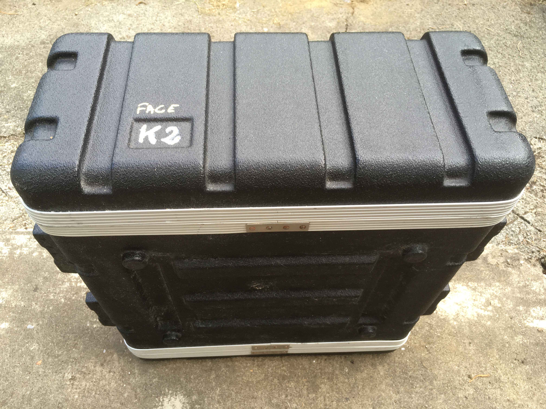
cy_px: 204
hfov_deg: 61.7
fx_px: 457
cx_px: 273
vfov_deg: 48.2
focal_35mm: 29
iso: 40
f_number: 2.2
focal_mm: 4.15
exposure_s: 1/100
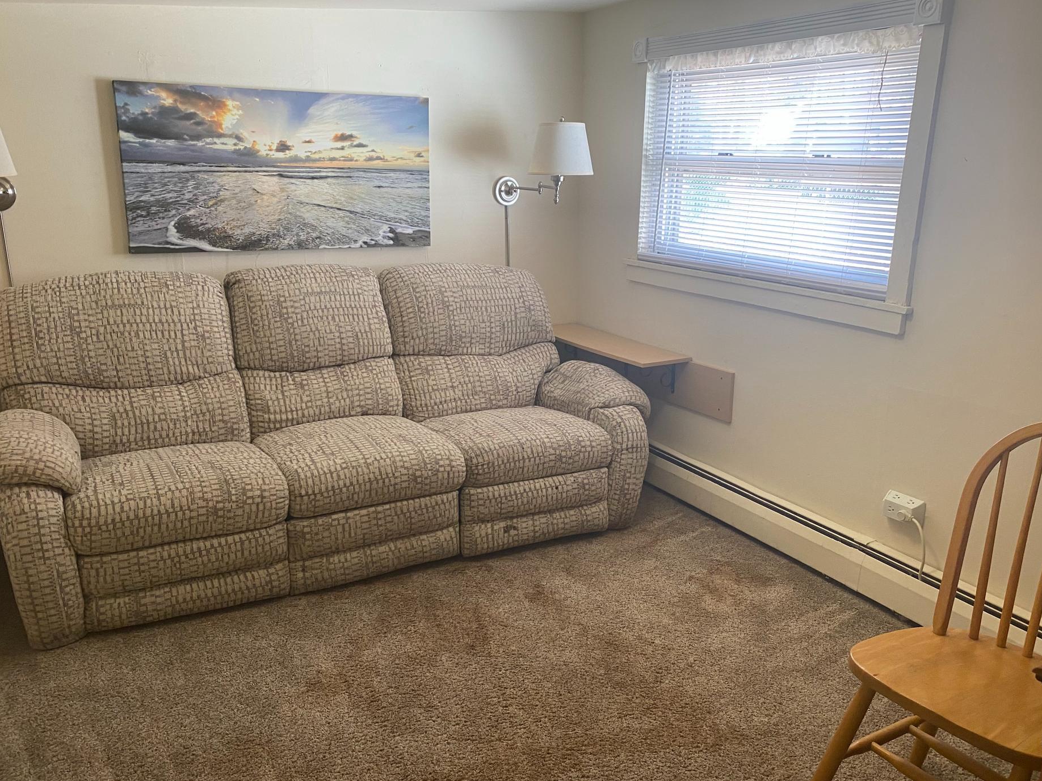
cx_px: 508
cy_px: 416
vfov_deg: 48.2
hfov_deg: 61.7
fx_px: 873
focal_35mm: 29
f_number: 1.8
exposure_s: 1/60
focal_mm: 4.25
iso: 80
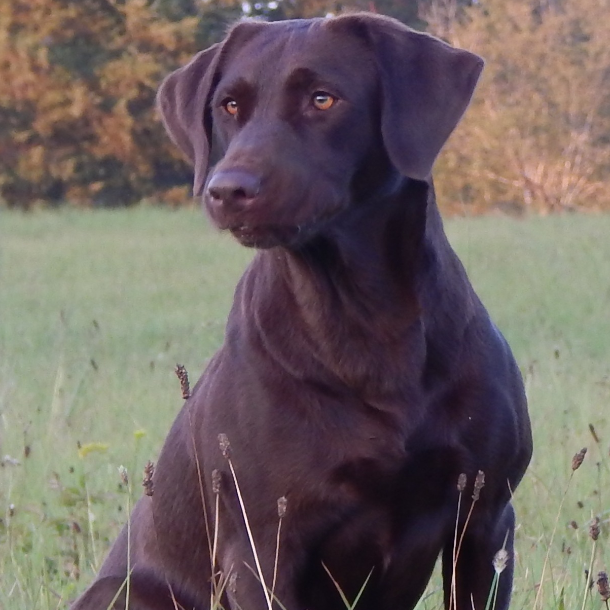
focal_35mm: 155
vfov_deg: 11.3
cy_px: 379
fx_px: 3090
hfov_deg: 11.3
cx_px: 305
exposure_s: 1/30
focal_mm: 23.4
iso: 125
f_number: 4.8
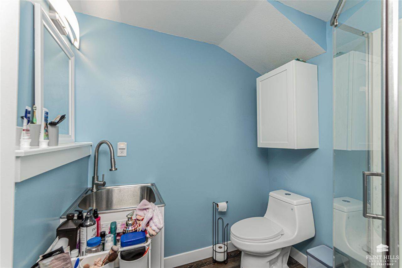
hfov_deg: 100.4
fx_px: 167
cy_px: 134
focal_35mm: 15
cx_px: 201
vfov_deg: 77.3
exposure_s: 1/60
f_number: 10
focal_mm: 10
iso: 400
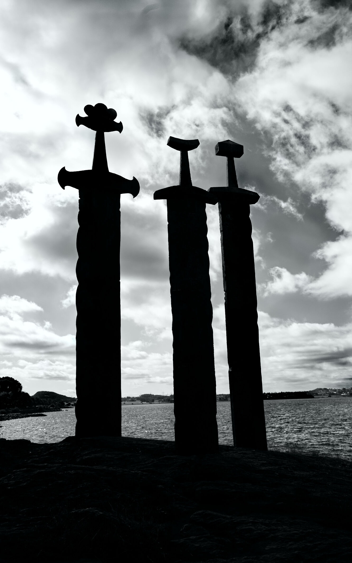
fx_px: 506
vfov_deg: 58.1
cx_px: 180
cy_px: 281
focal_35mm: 33
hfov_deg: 38.3
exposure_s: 1/5000
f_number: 5.6
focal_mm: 32
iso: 500
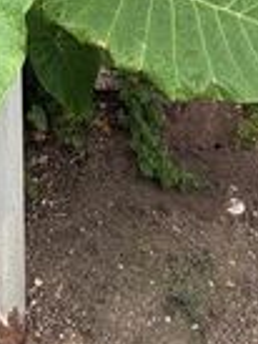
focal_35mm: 68
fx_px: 675
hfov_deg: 21.6
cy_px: -318
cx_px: 95
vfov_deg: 19.2
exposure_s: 1/156
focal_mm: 2.22
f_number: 2.2
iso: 40
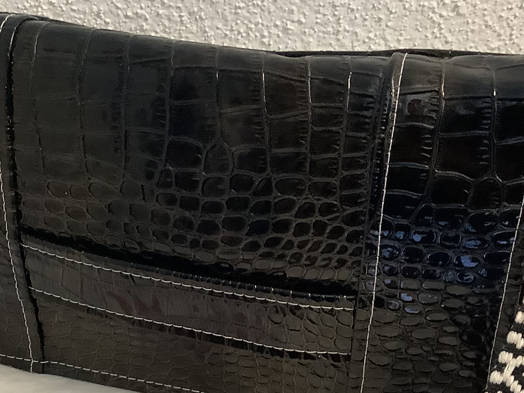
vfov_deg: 22.1
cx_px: 233
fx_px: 984
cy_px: 344
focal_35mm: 65
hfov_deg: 29.8
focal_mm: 3.3
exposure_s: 1/40
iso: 250
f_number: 2.4
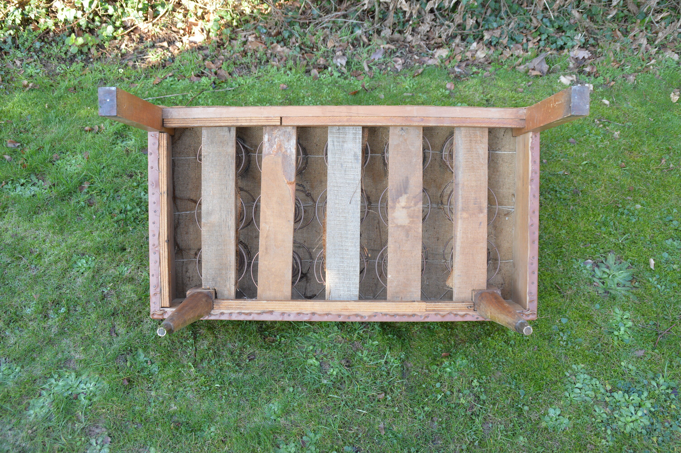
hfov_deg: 57.3
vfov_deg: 39.9
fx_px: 624
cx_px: 340
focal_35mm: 33
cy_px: 226
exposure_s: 1/125
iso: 400
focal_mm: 22
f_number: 5.6
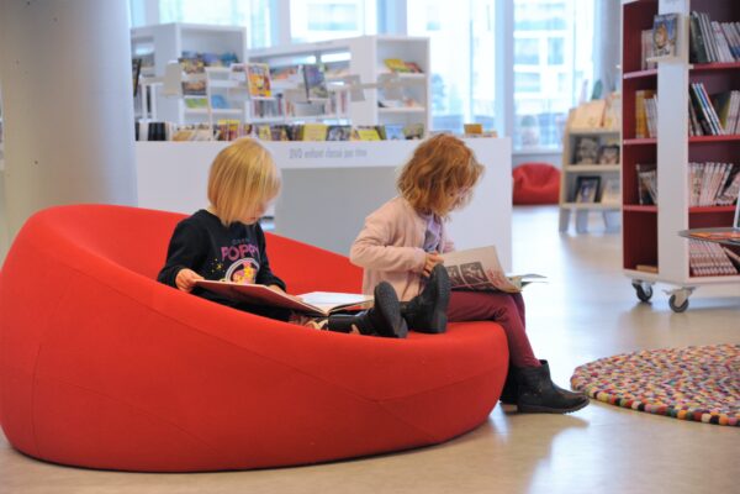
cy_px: 247
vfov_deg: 18.2
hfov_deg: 27.0
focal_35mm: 75
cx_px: 370
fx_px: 1542
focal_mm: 75
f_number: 5
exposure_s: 1/100
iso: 1600
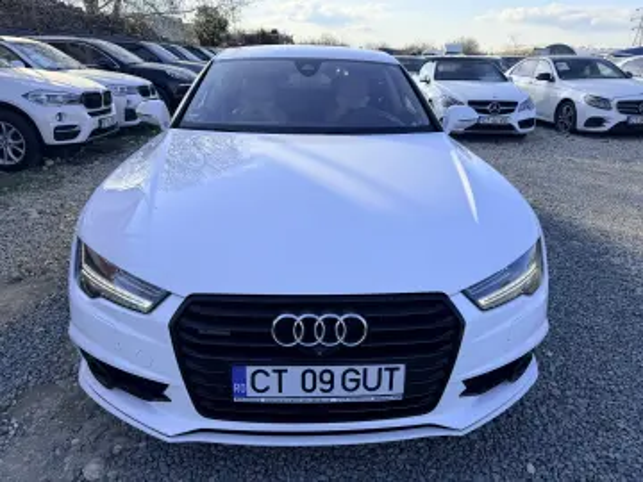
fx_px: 446
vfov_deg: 56.8
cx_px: 322
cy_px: 241
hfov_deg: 71.6
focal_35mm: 24
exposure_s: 1/1689
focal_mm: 6.76
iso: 80
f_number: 1.78
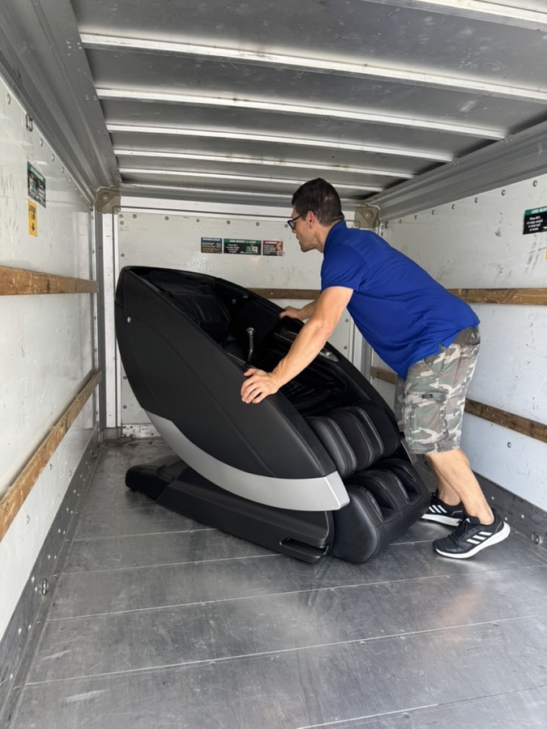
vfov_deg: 71.6
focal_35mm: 24
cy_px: 364
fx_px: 506
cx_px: 274
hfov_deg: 56.8
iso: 64
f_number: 1.78
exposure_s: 1/121
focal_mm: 6.76
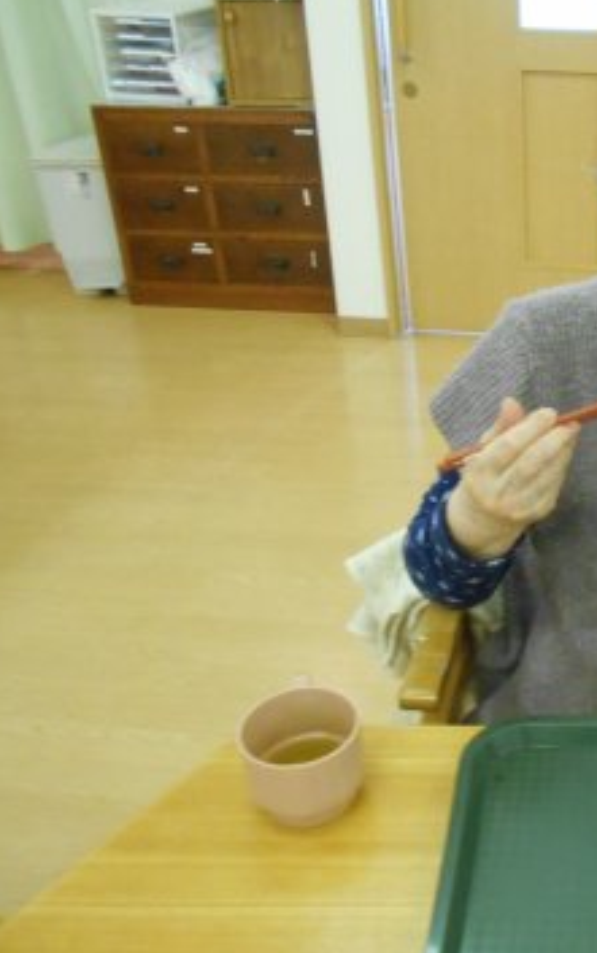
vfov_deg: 50.4
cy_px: 490
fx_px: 1014
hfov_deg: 30.3
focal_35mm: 39
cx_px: 608
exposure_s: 1/25
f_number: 3.2
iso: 800
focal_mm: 4.6
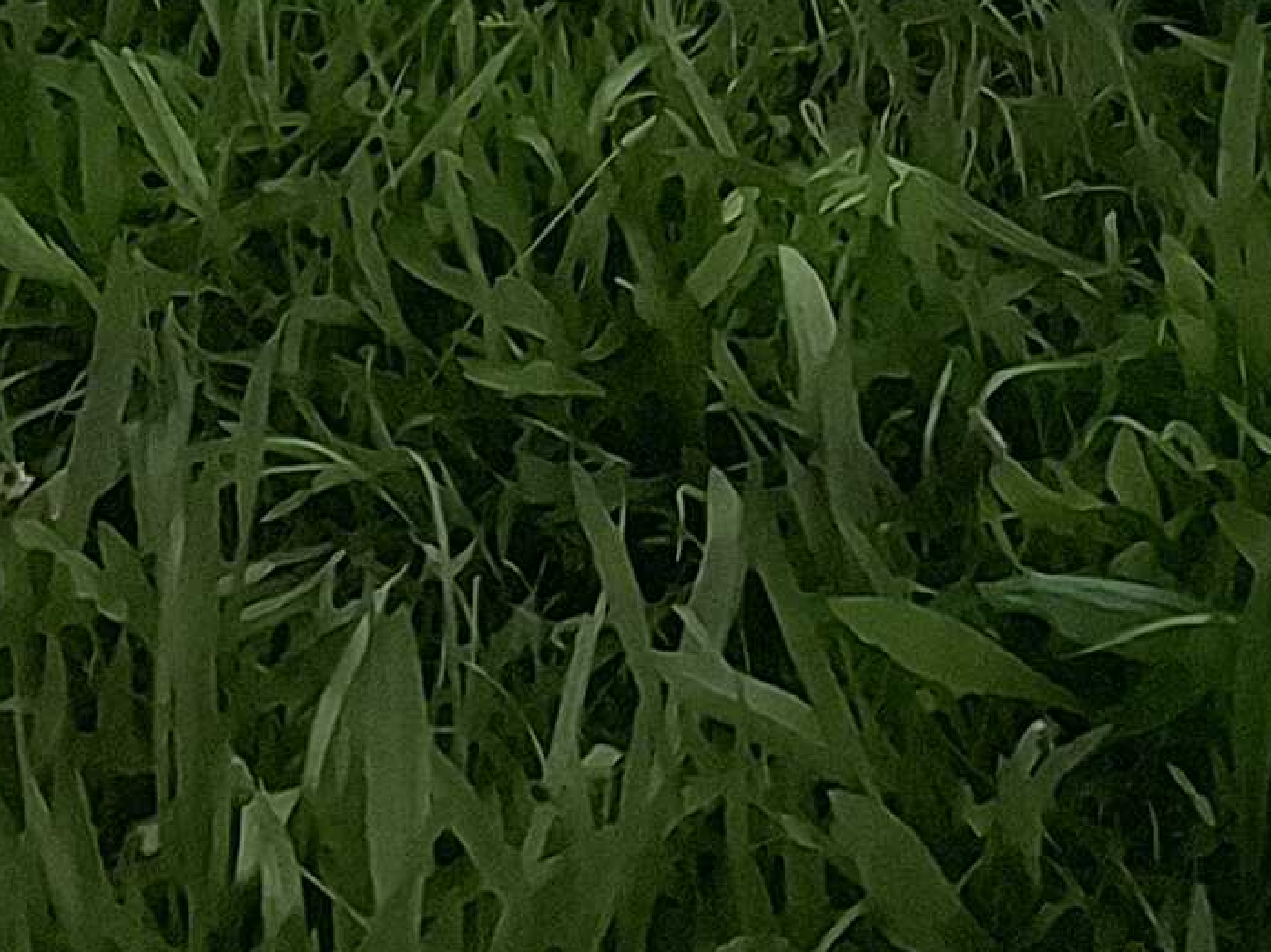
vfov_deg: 12.4
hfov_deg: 25.1
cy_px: -1660
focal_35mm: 76
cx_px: 1076
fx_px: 2790
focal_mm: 1.74
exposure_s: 1/1346
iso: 40
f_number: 2.2
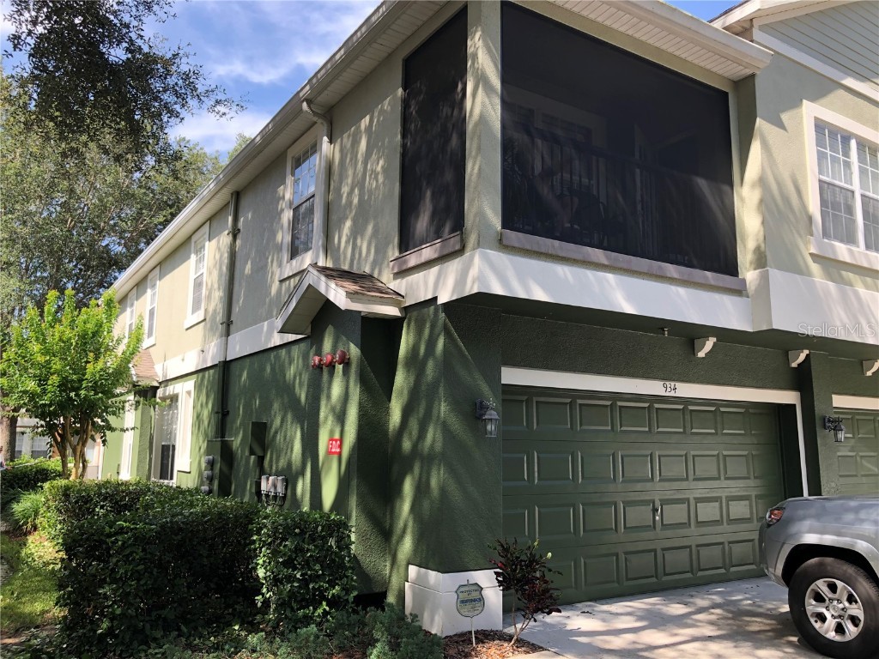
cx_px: 440
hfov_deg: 63.4
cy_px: 330
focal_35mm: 28
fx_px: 711
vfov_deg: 49.7
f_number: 1.8
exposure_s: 1/337
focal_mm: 3.99
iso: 20
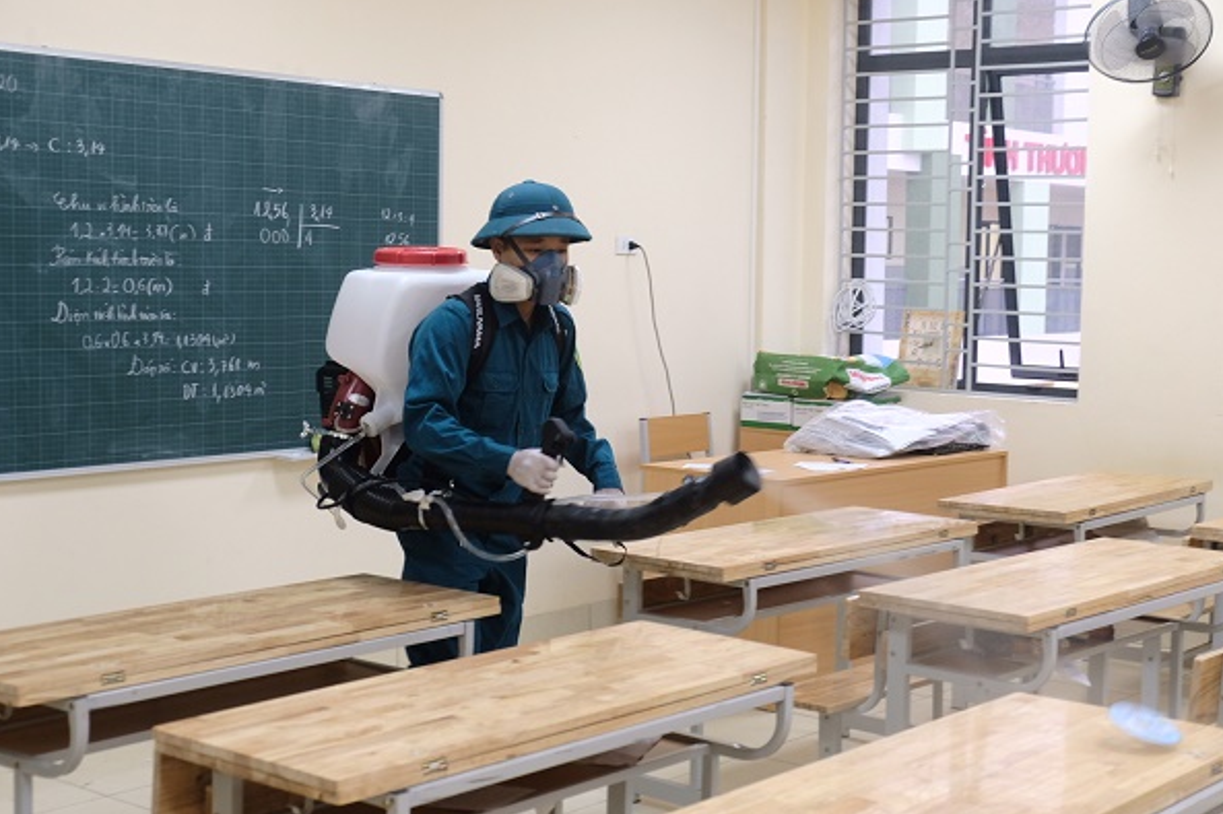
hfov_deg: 38.2
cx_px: 666
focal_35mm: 52
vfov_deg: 26.0
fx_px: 1766
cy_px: 420
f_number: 4.3
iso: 1250
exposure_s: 1/60
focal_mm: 30.9
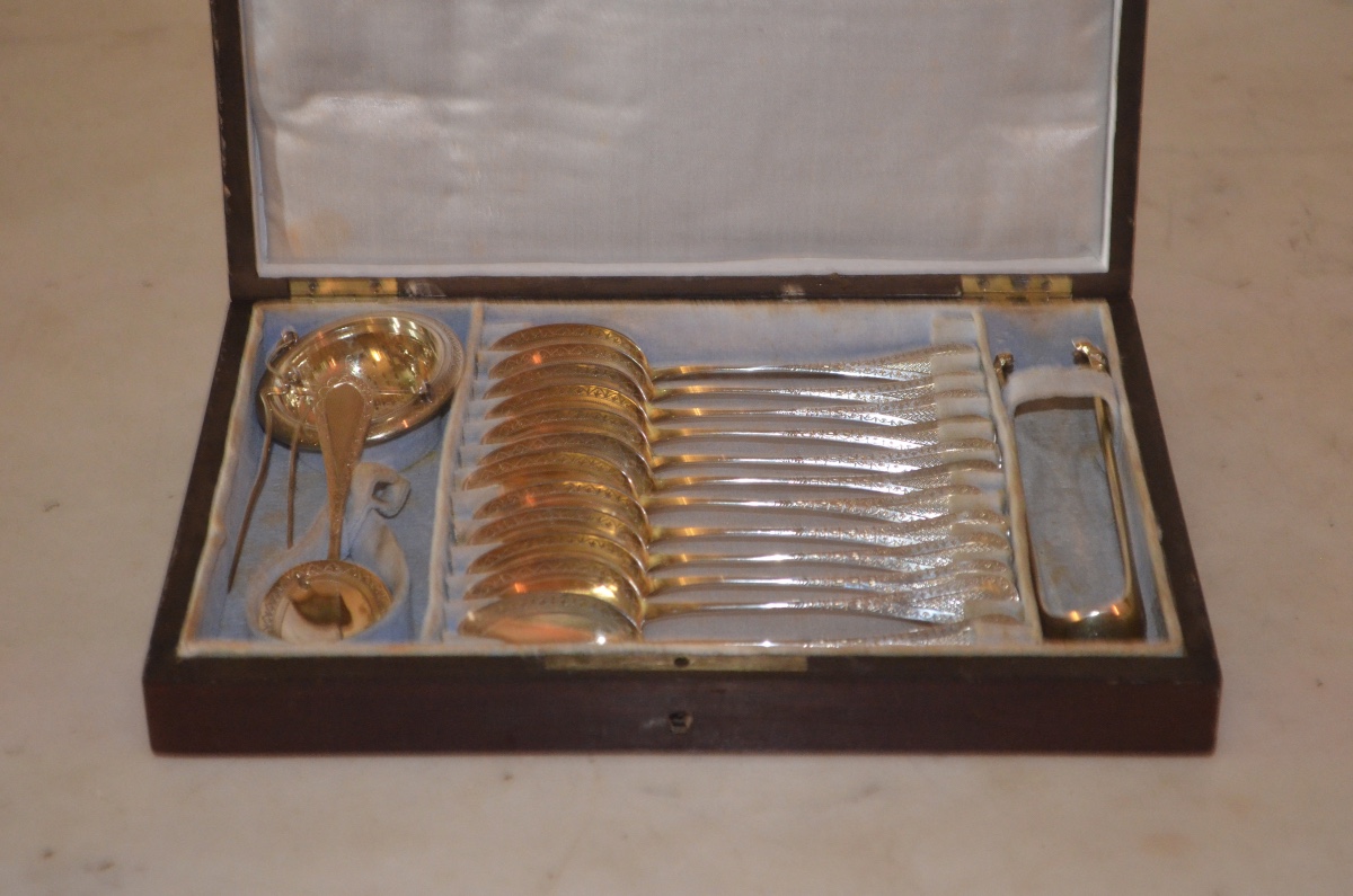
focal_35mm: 82
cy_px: 448
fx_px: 3094
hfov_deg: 24.7
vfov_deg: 16.5
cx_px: 676
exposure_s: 1/13
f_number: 5.6
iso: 3200
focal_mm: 55
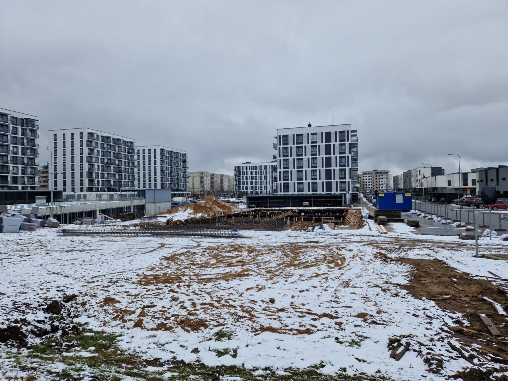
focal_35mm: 23
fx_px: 338
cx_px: 254
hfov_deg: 73.9
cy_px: 190
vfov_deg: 58.9
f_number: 1.8
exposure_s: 1/5495
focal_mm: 5.4
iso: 50
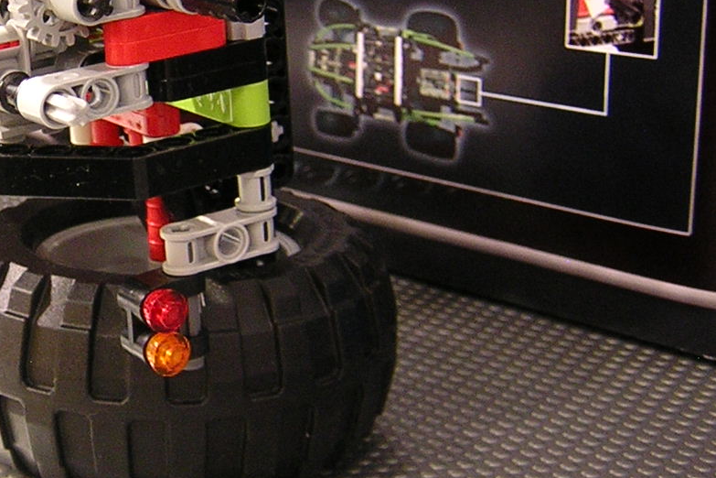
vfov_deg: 16.0
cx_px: -7
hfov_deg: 22.9
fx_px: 1690
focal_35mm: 85
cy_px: 136
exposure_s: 1/3.3
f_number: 2.7
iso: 319
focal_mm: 5.2
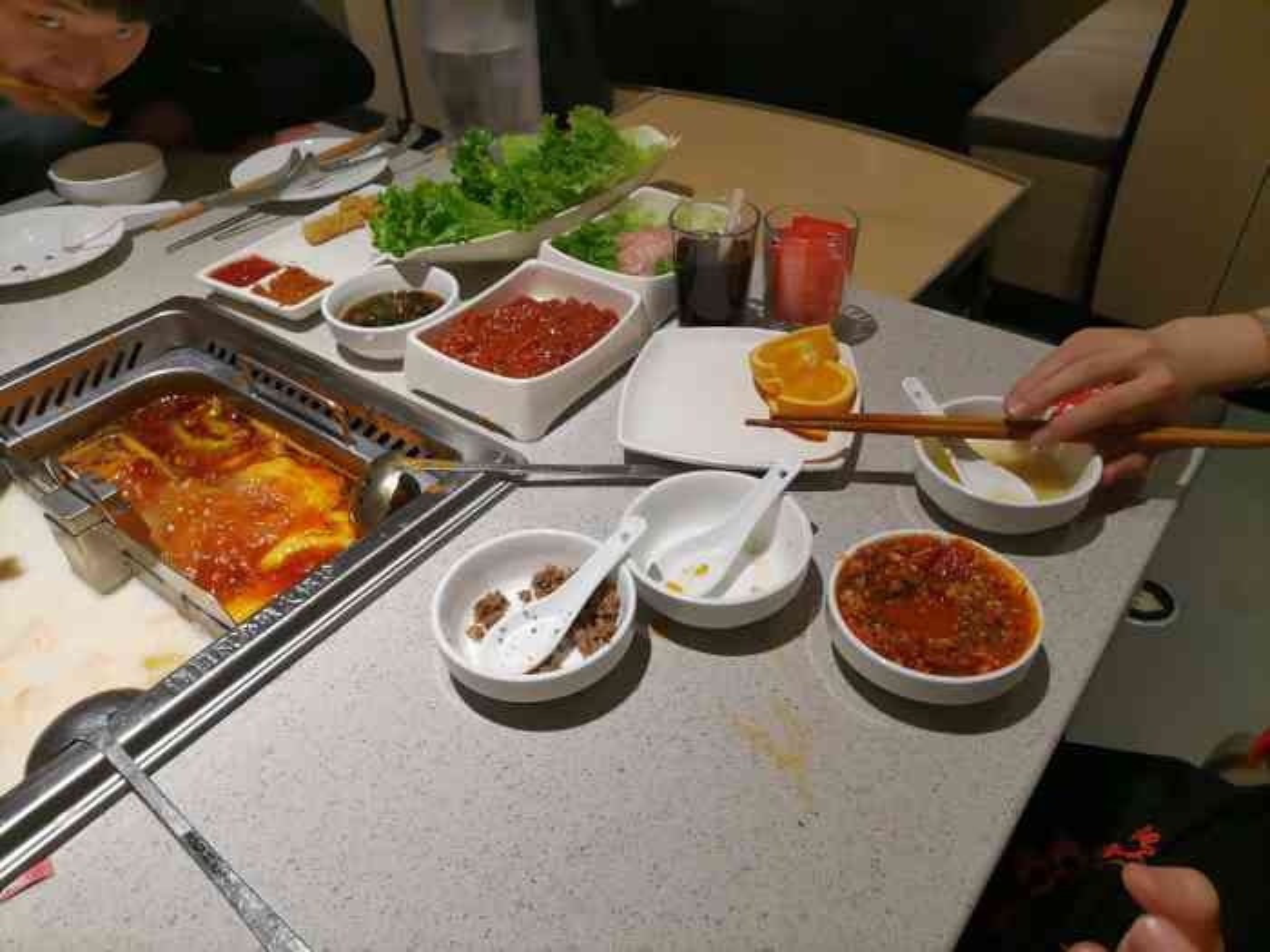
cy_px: 476
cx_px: 635
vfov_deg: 53.1
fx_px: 954
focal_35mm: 26
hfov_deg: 67.3
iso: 125
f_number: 1.8
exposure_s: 1/50
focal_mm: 5.4
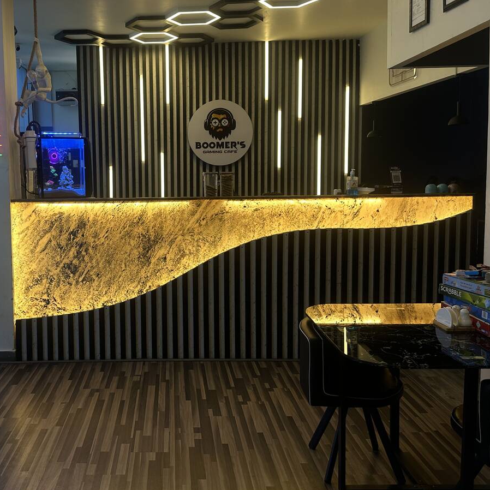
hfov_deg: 47.6
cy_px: 206
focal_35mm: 34
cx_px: 160
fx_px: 545
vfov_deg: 48.3
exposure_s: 1/100
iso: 80
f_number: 1.78
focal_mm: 6.86
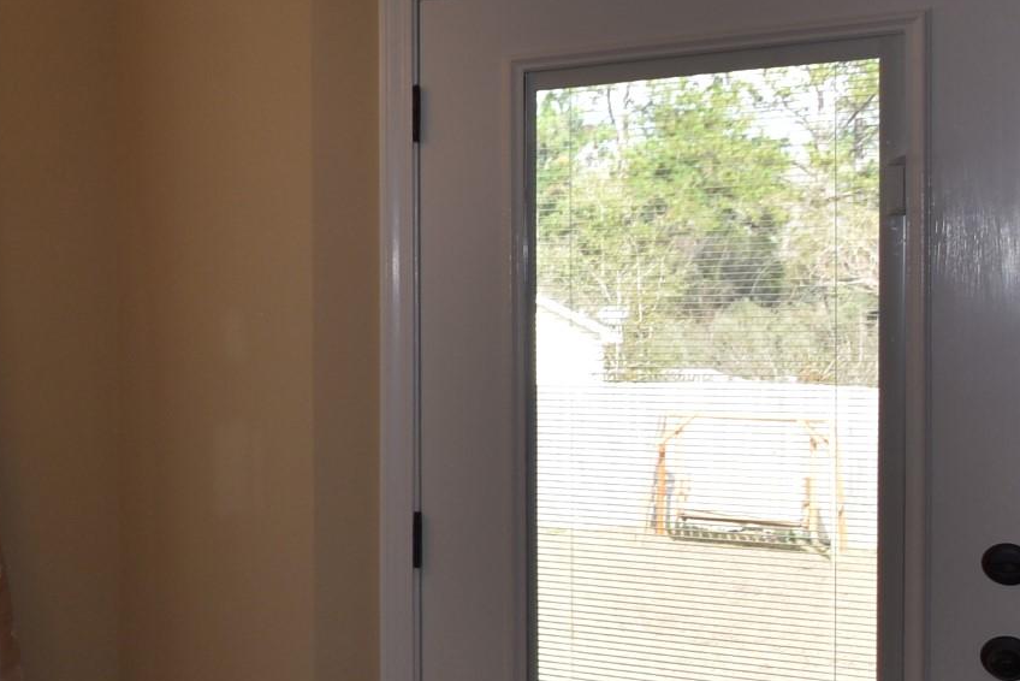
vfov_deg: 25.5
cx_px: -333
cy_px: 313
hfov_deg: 29.5
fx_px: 1502
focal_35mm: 53
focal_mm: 10
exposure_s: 1/125
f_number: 5.6
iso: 180
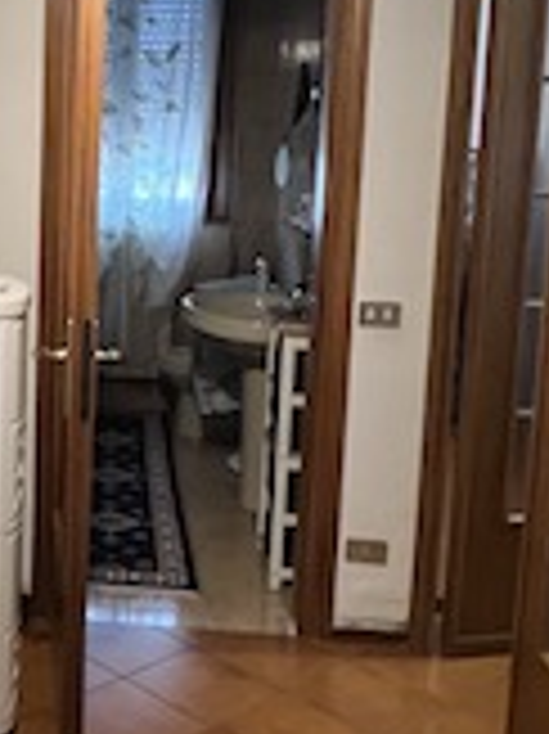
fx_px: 1016
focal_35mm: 48
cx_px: -76
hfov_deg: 27.3
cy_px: 275
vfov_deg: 39.4
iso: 500
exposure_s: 1/50
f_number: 1.8
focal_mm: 1.57
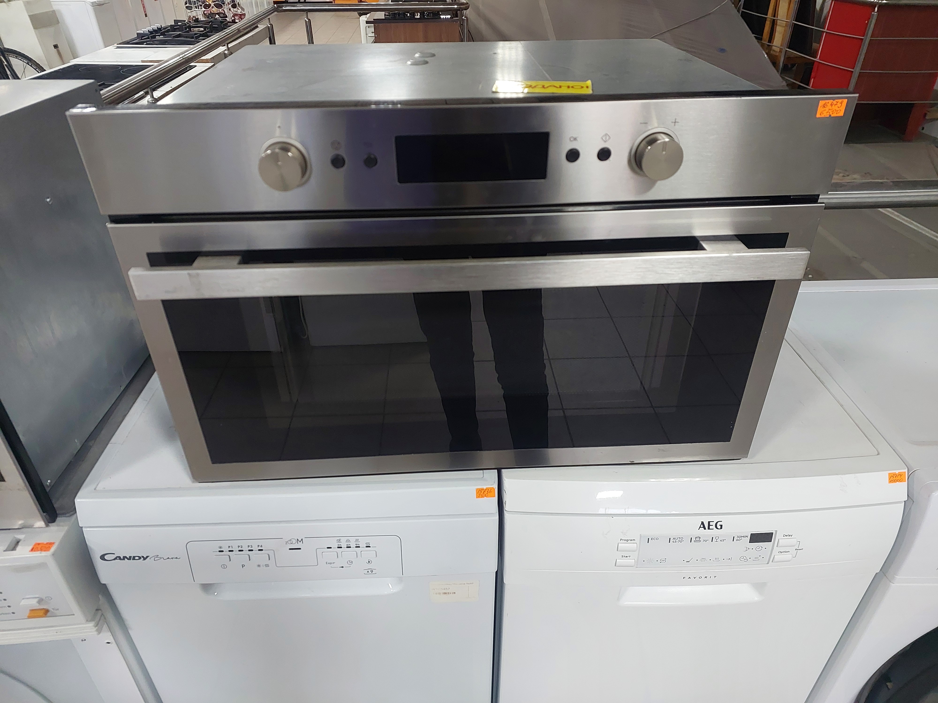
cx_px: 469
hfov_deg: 73.9
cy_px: 352
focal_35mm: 23
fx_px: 623
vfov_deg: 58.9
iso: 400
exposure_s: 1/50
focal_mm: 5.06
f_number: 1.8
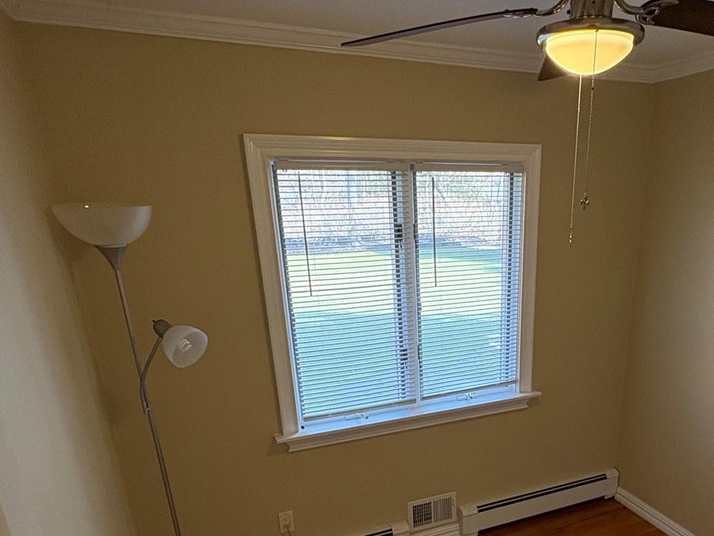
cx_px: 462
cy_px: 424
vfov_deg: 47.2
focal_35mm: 28
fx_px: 578
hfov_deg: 62.2
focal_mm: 2.22
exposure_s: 1/120
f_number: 2.2
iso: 250
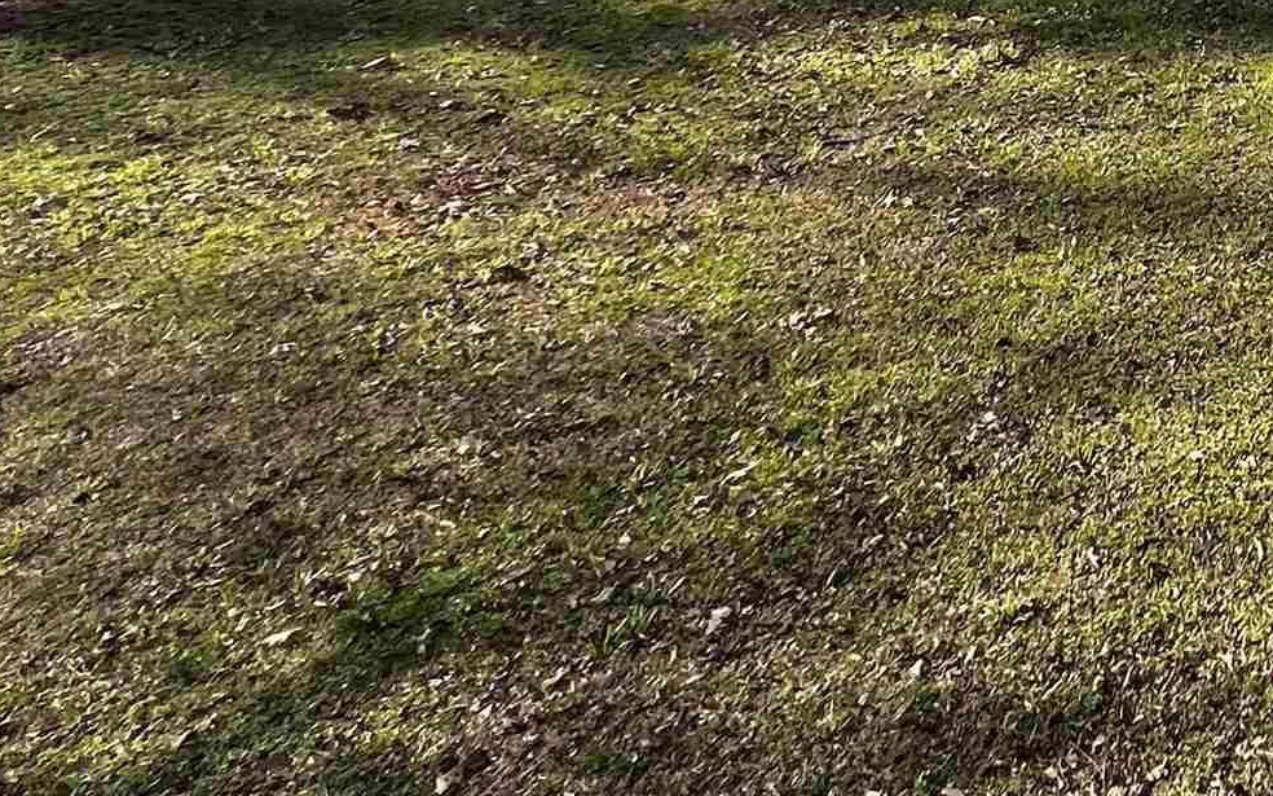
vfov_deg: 23.6
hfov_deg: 35.0
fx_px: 1492
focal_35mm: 43
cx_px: 1578
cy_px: -405
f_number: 1.8
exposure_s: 1/392
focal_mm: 1.57
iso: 32
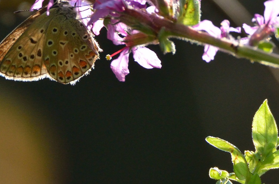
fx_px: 15906
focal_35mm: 2057
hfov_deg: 1.0
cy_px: 37
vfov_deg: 0.7
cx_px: 60
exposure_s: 1/800
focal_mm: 600
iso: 1600
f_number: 10
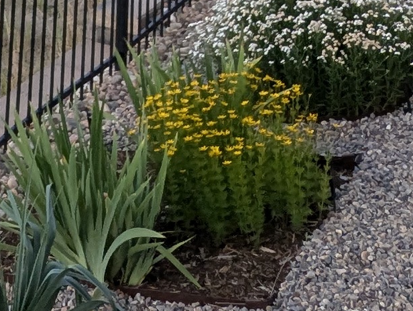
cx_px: -133
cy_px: -308
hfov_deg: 17.3
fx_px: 1267
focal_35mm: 106
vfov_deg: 12.4
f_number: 2.2
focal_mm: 2.35
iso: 57
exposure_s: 1/158
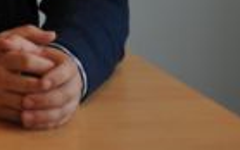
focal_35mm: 286
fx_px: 1871
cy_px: -323
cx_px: -615
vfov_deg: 4.4
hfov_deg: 6.4
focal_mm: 38
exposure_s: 1/40
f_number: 2.8
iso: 200
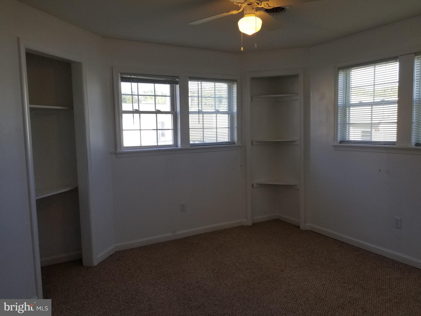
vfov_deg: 53.1
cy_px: 158
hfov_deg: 67.3
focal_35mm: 26
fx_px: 316
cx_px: 210
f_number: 1.7
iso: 50
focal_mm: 4.25
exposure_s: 1/197
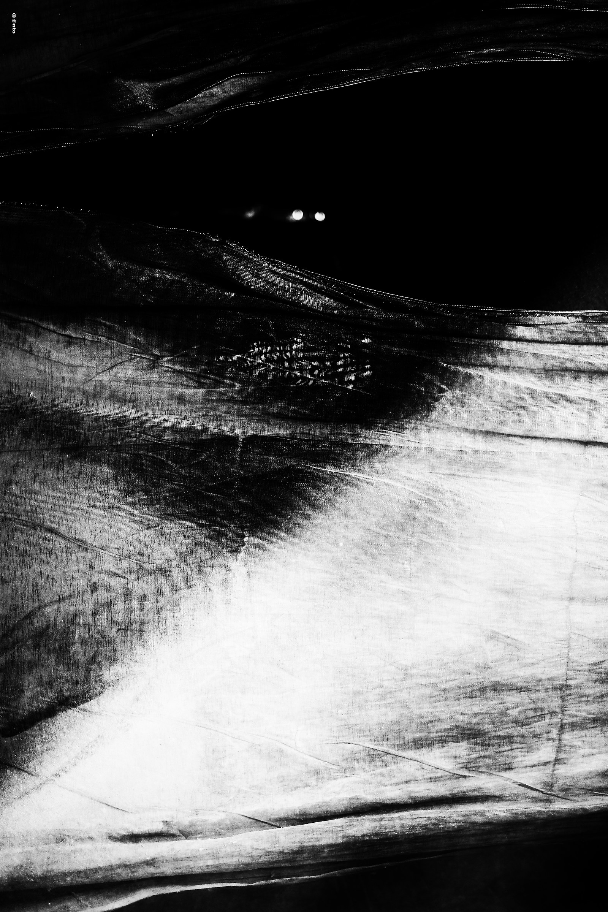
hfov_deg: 25.5
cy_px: 456
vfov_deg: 37.5
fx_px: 1343
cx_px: 304
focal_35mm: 53
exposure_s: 1/75
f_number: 1.4
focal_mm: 35
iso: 320
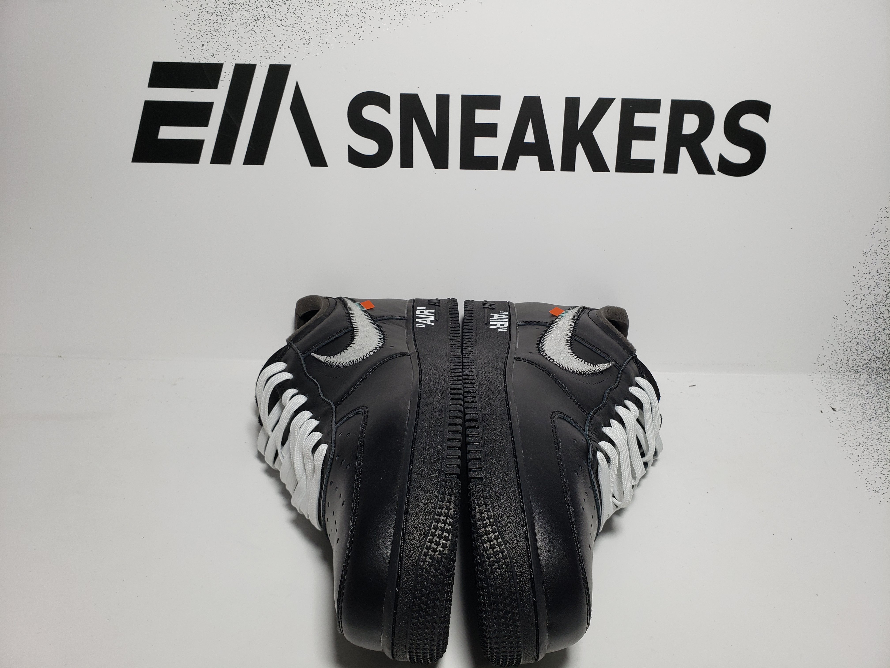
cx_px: 445
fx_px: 668
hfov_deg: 67.3
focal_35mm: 26
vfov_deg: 53.1
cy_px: 334
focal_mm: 4.3
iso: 50
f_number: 2.4
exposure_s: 1/298
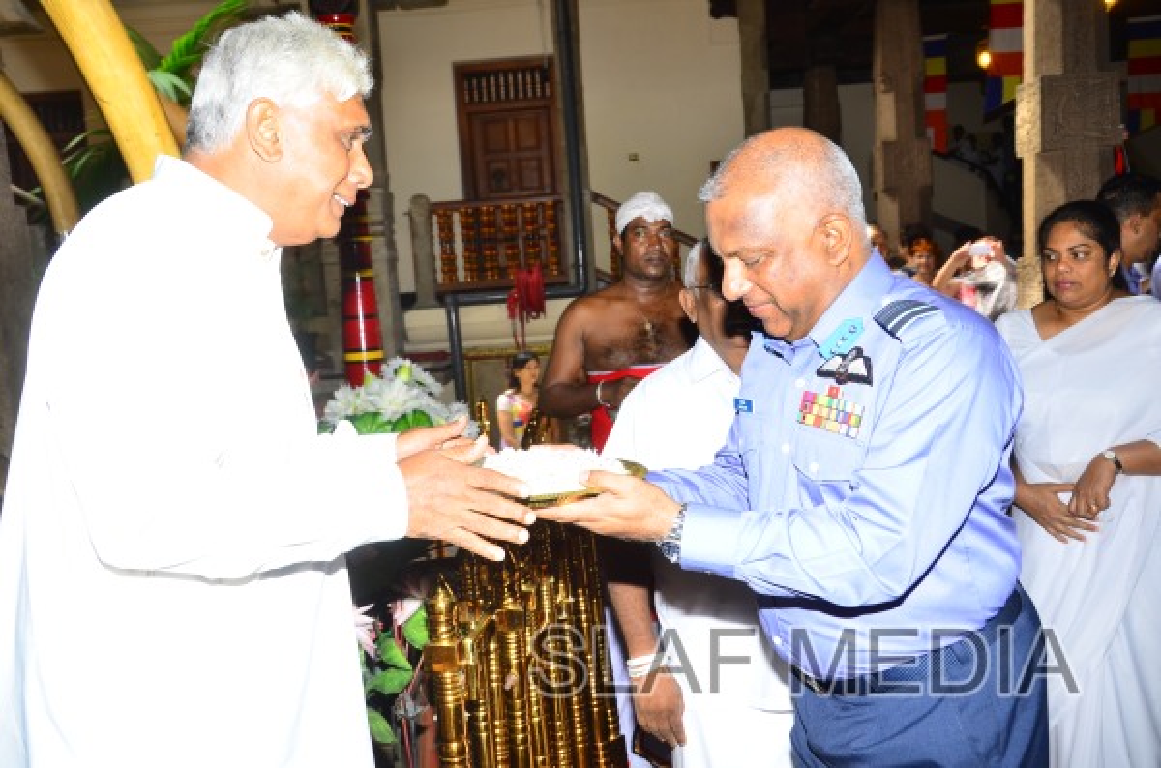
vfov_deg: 34.0
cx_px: 580
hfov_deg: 49.7
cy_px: 384
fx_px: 1255
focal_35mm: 39
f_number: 5.6
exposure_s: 1/100
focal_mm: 26
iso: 320
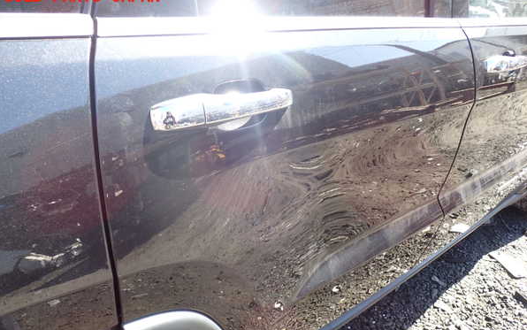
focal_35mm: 32
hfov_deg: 59.6
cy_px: 184
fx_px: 460
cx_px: 264
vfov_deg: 39.4
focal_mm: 5.4
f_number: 3.2
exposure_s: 1/100
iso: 100
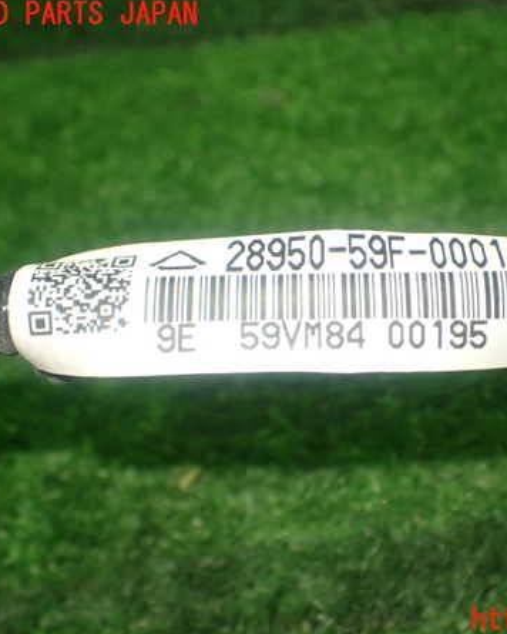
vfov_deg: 37.3
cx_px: 366
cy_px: 318
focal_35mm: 50
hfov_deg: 29.9
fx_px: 938
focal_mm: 6.83
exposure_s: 1/40
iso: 200
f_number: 2.7
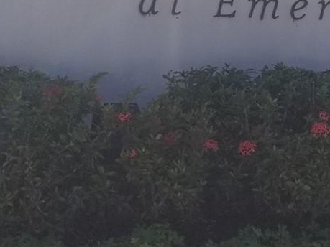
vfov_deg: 12.3
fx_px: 1106
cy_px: -91
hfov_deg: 16.9
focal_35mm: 116
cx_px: 262
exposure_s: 1/2312
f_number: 1.7
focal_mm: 4.25
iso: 50
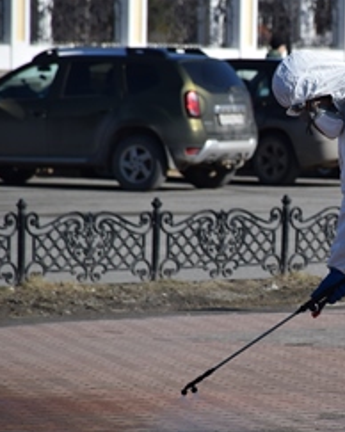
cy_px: 233
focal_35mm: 365
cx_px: 379
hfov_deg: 4.2
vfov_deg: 5.3
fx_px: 4664
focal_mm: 140
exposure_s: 1/2000
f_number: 8
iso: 400
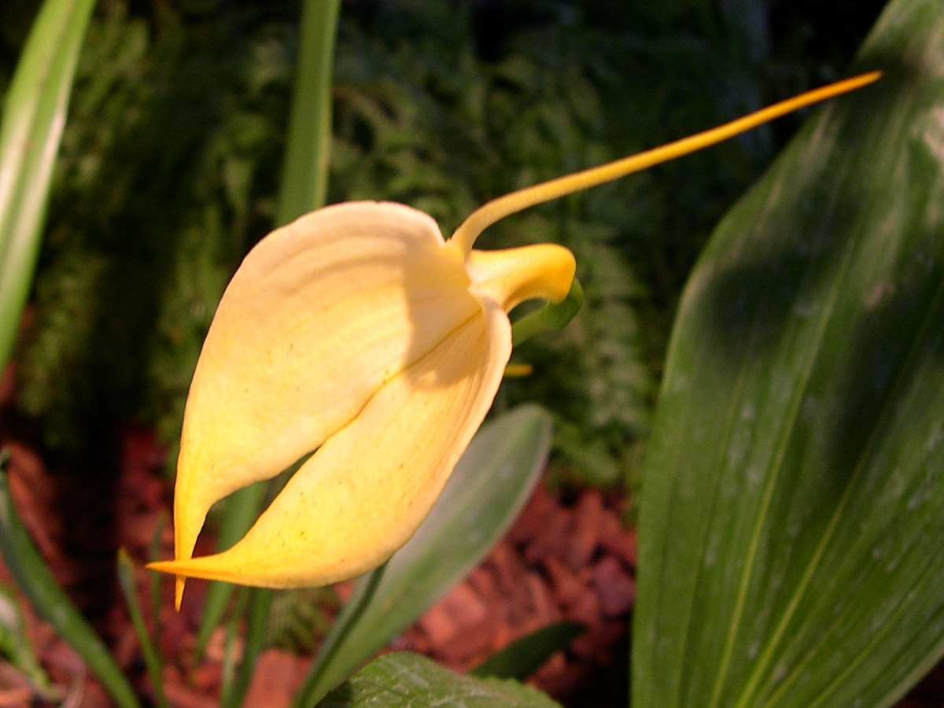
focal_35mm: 38
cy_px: 354
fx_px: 1036
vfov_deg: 37.7
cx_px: 472
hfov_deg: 49.0
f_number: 2.8
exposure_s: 1/12
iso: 100
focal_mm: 8
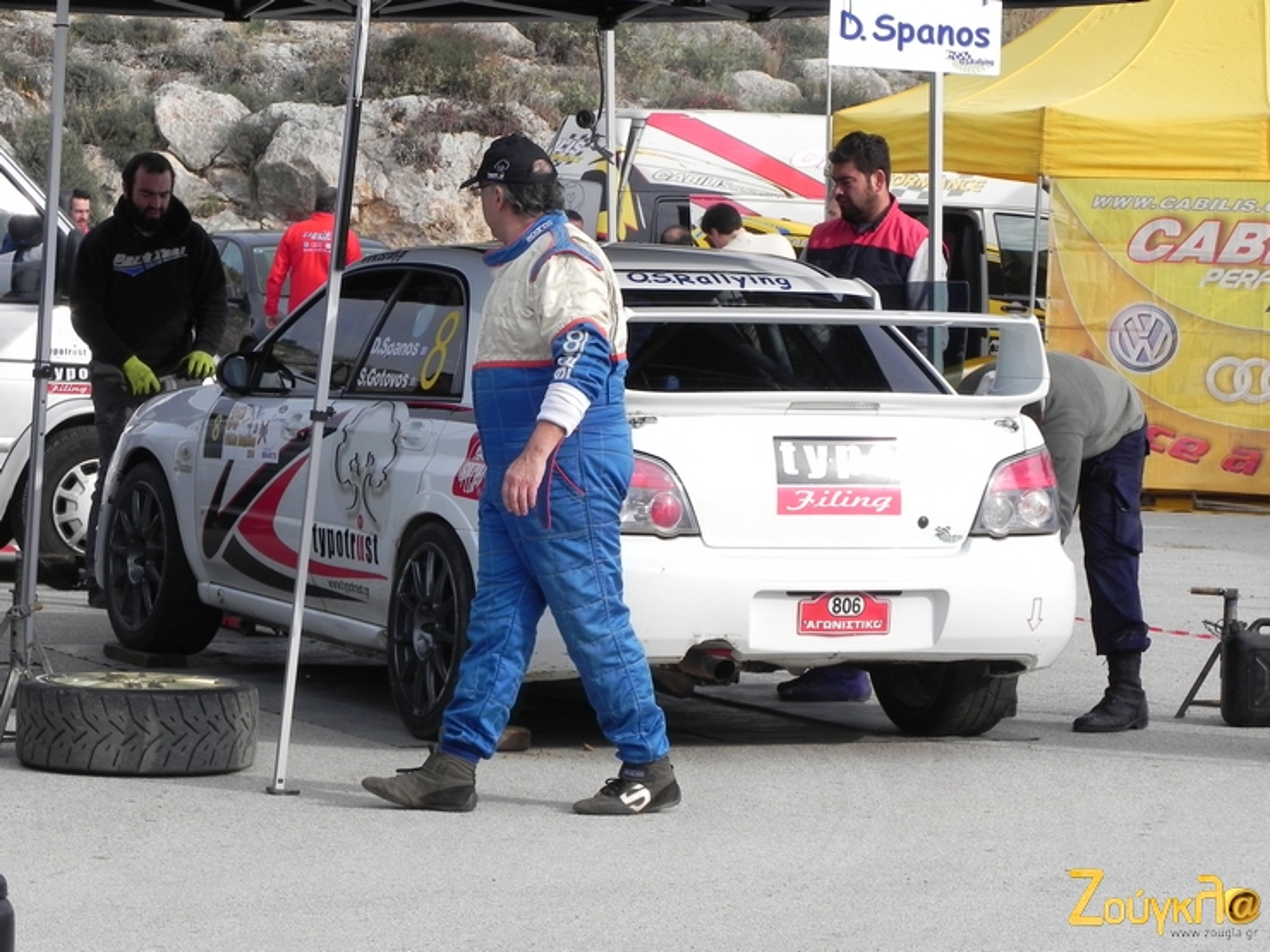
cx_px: 635
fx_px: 5283
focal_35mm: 144
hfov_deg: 13.7
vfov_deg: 10.3
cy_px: 476
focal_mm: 25.7
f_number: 6.3
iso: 160
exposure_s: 1/512
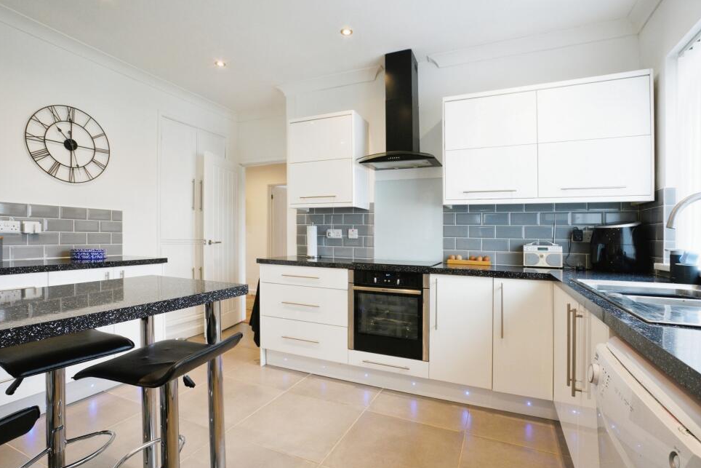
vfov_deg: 70.5
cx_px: 341
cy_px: 235
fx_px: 331
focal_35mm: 17
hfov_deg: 93.2
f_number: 9
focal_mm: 16
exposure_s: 1/30
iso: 2000
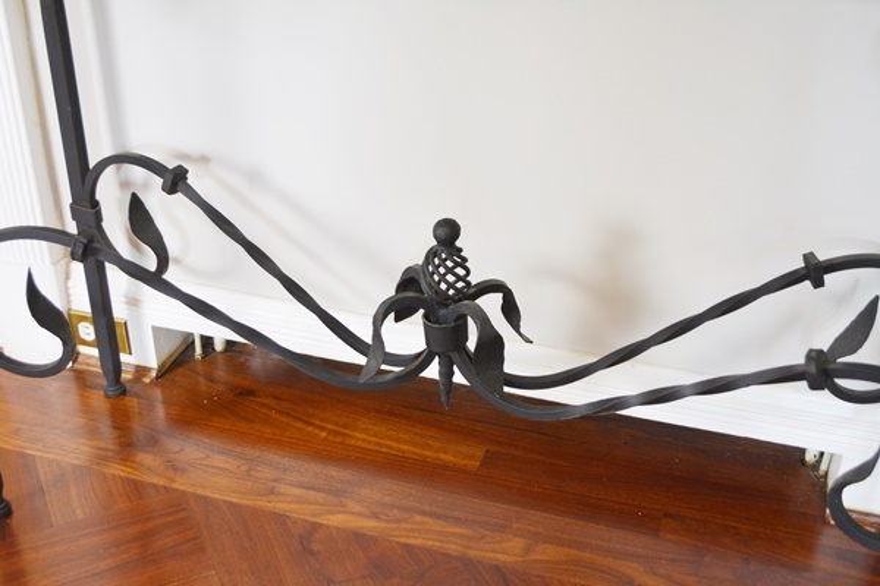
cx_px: 440
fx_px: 1027
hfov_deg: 46.4
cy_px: 293
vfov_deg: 31.9
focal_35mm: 42
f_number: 4.5
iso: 1000
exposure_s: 1/30
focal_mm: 28
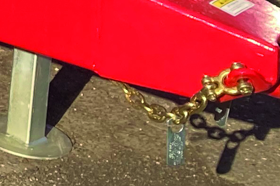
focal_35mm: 198
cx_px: -400
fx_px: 1539
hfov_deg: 9.3
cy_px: -479
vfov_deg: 6.1
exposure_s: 1/495
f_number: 1.8
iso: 20
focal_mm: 3.99
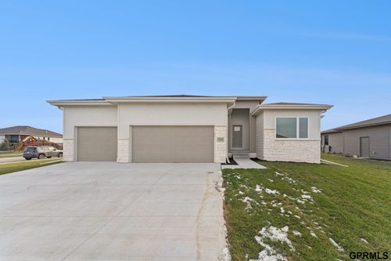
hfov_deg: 104.3
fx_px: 152
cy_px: 130
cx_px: 196
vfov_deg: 81.2
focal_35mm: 14
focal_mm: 14
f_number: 8
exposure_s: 1/500
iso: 200
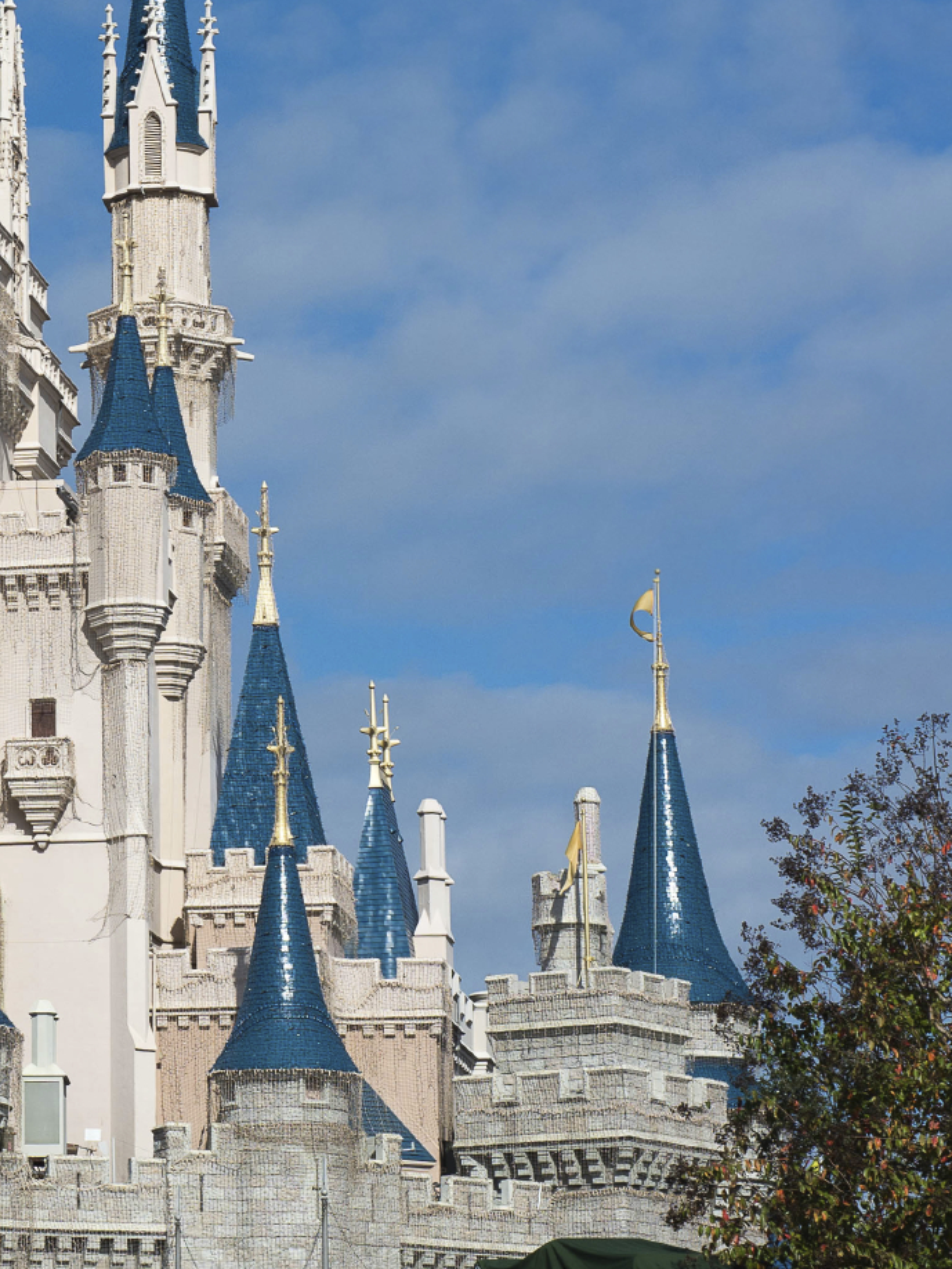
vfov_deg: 13.8
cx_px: -271
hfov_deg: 10.2
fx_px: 5208
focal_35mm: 142
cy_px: 121
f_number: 11
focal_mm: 50
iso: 200
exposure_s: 1/400
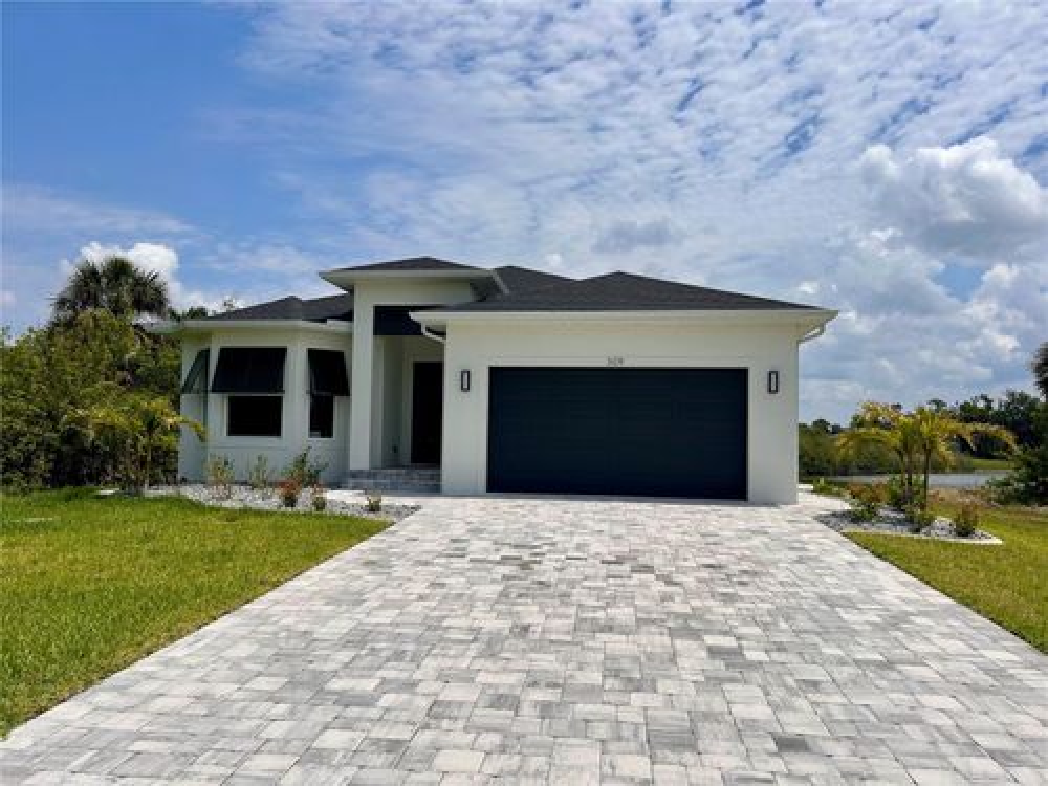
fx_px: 787
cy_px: 393
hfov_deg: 67.3
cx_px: 524
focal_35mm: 26
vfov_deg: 53.1
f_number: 1.5
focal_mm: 5.7
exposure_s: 1/11364
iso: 50
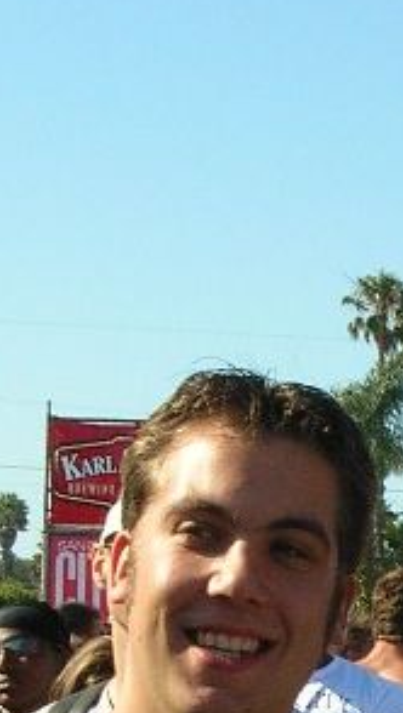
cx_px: 609
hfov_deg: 8.1
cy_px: 694
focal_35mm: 148
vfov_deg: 14.3
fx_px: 2804
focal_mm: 5.8
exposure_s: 1/212
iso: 50
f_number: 5.6
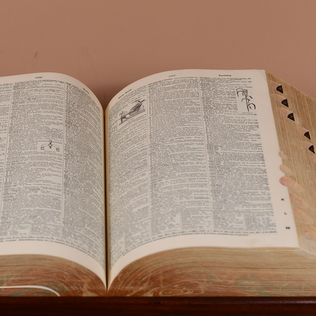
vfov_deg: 20.4
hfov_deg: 20.3
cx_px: 109
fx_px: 878
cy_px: 185
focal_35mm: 85
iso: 1250
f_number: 6.3
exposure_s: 1/200
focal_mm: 50
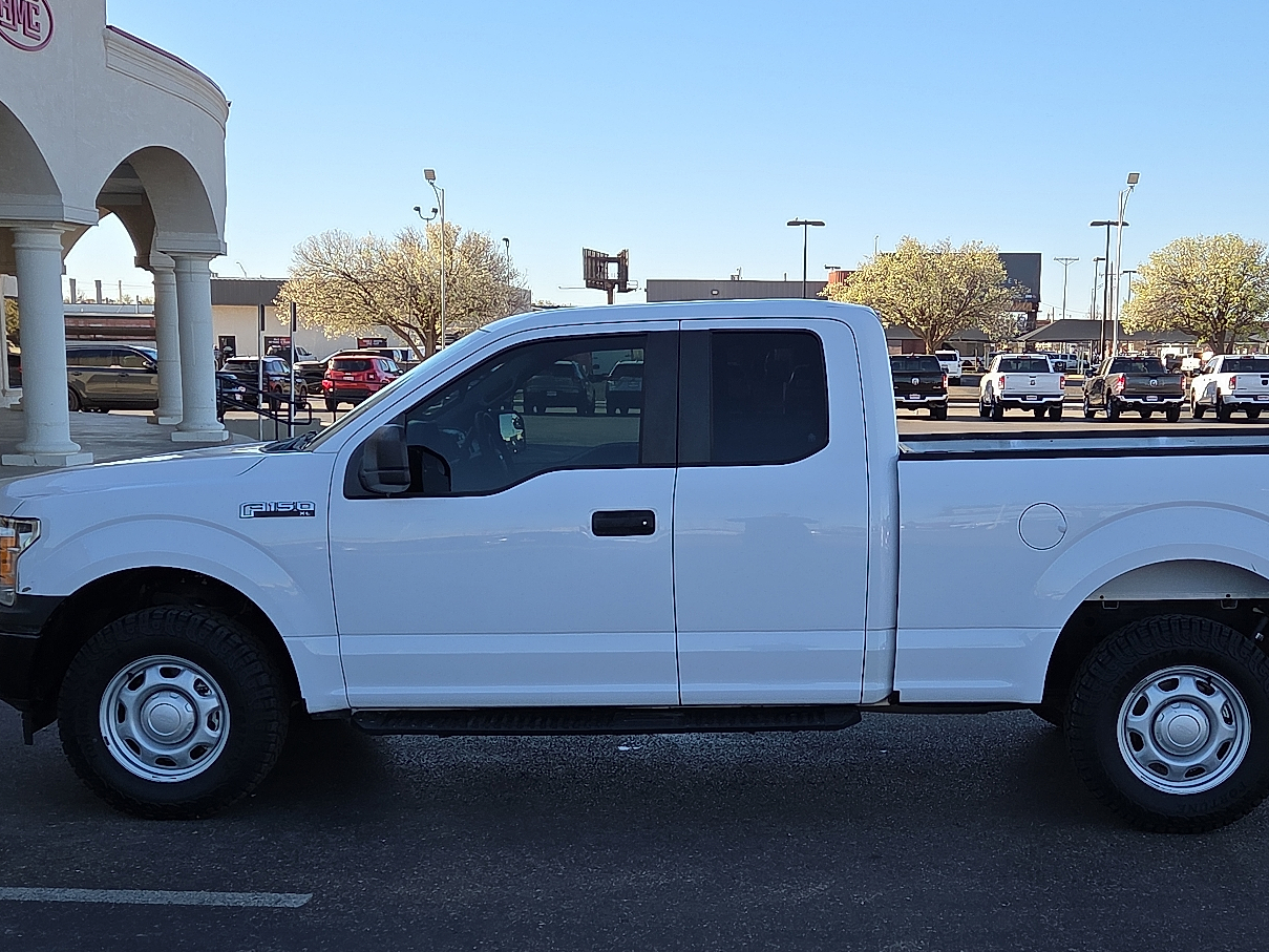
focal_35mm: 45
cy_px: 558
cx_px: 729
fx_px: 1650
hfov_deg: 42.0
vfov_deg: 32.1
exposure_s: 1/3333
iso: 76
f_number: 1.8
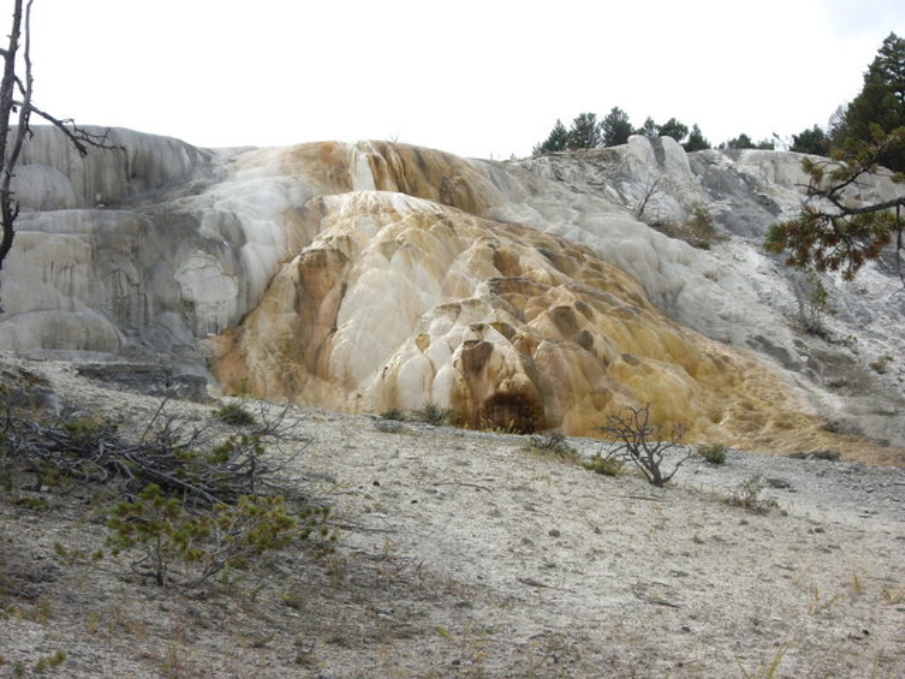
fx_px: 2980
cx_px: 452
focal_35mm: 114
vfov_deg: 13.0
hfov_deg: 17.3
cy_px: 340
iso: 50
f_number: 5.2
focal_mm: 18.6
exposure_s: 1/250
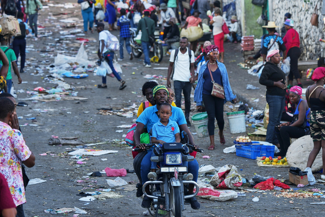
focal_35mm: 144
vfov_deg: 9.5
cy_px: 110
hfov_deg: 14.2
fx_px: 1300
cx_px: 163
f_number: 4
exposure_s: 1/200
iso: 125
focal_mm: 120
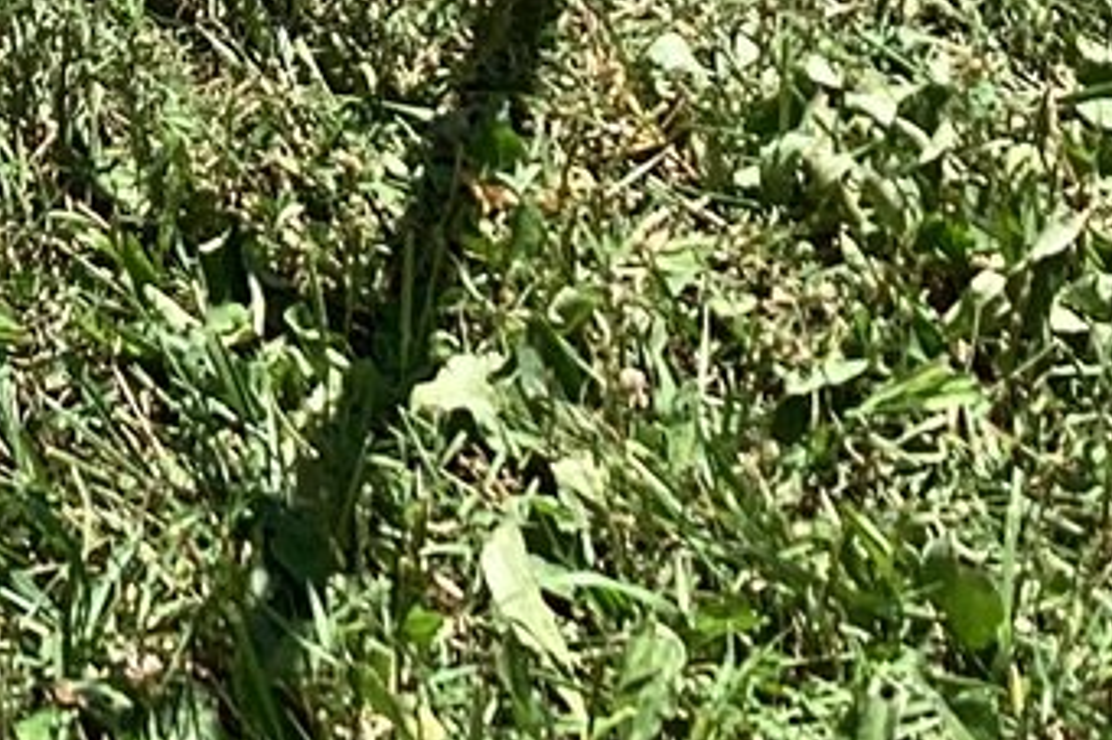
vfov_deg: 9.3
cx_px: -748
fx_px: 4415
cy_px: -455
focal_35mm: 143
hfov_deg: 13.2
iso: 25
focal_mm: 3.3
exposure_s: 1/631
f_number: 2.4
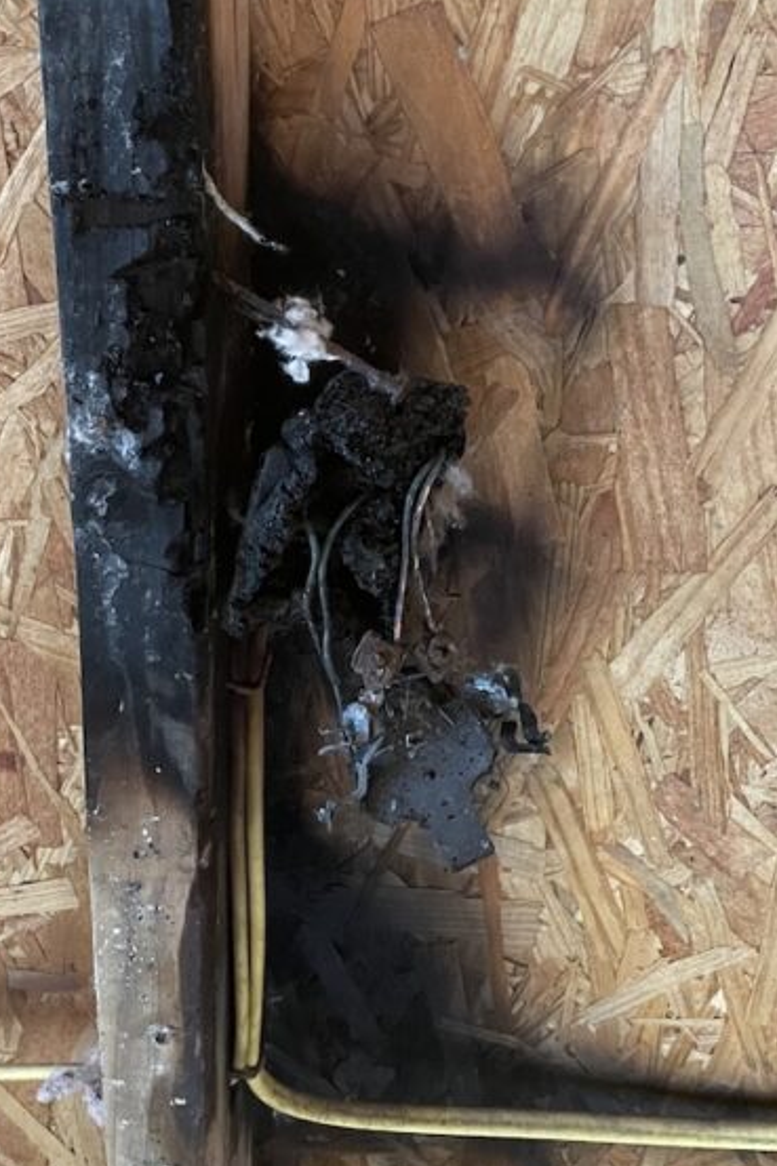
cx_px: 310
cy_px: 351
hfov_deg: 26.9
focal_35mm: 50
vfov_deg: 39.0
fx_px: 1620
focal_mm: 4.2
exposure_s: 1/54
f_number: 1.6
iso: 500
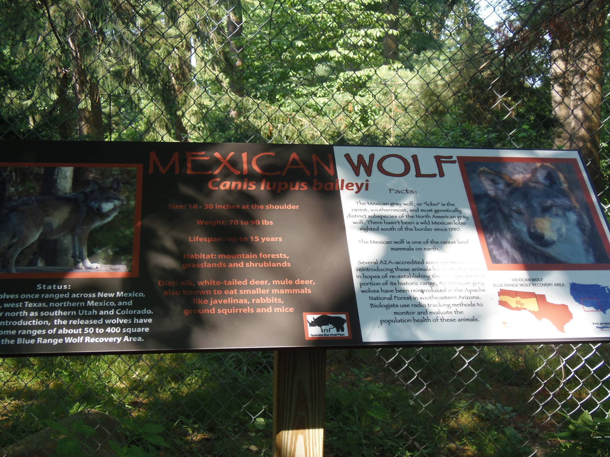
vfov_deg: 34.3
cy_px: 228
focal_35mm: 42
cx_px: 305
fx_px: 740
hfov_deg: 44.8
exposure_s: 1/80
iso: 64
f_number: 3.6
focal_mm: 7.8
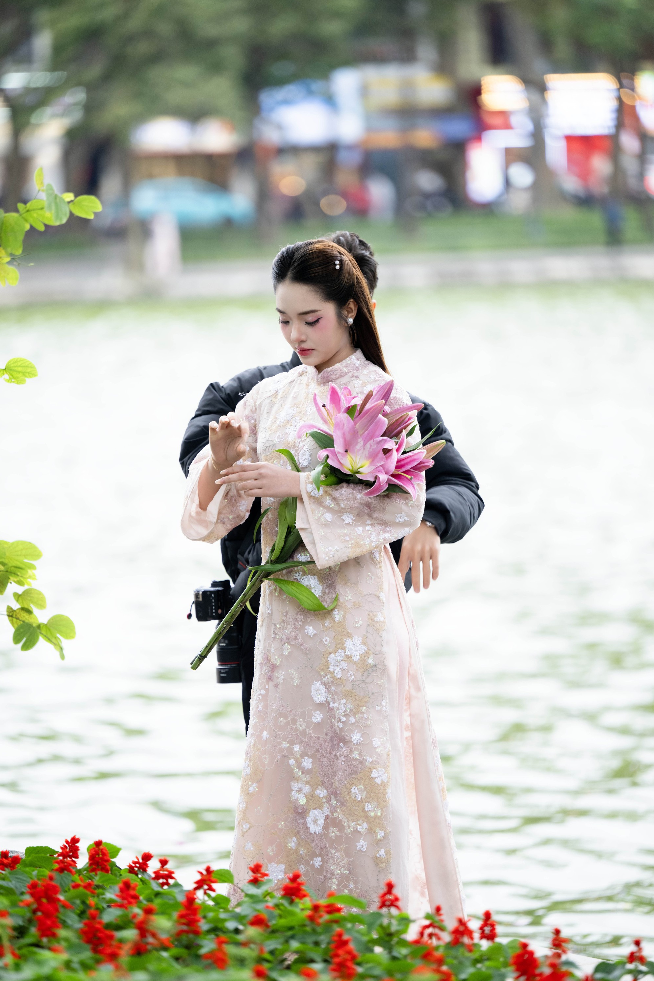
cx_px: 326
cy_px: 492
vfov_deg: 12.0
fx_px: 4659
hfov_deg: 8.0
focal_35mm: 171
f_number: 2.8
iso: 800
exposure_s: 1/250
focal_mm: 170
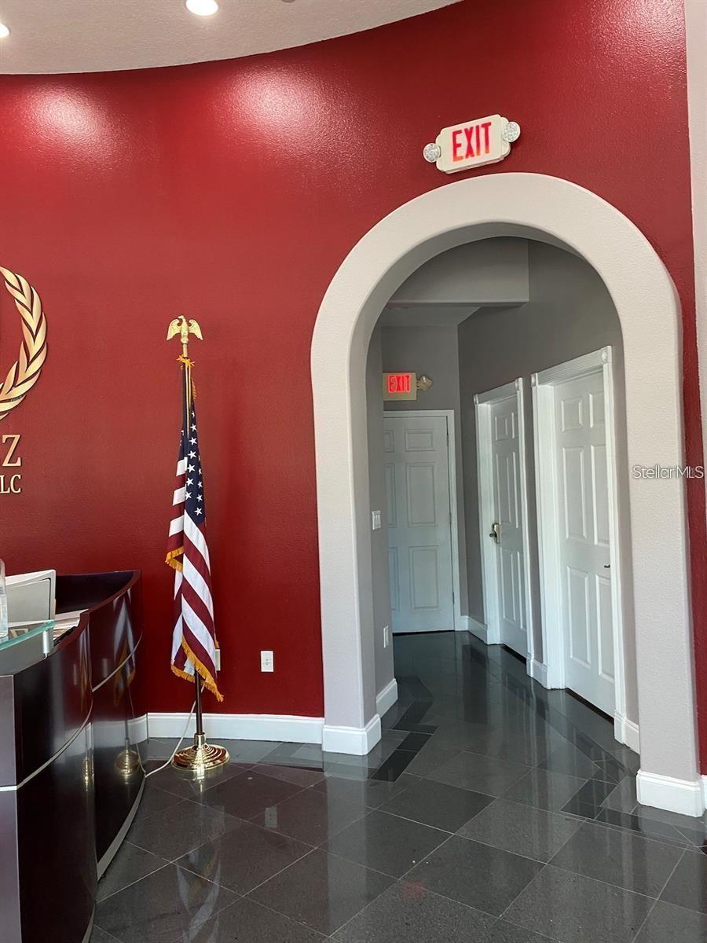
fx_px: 708
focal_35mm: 26
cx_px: 354
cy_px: 472
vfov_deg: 67.3
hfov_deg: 53.1
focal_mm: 4.25
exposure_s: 1/60
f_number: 1.8
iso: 160
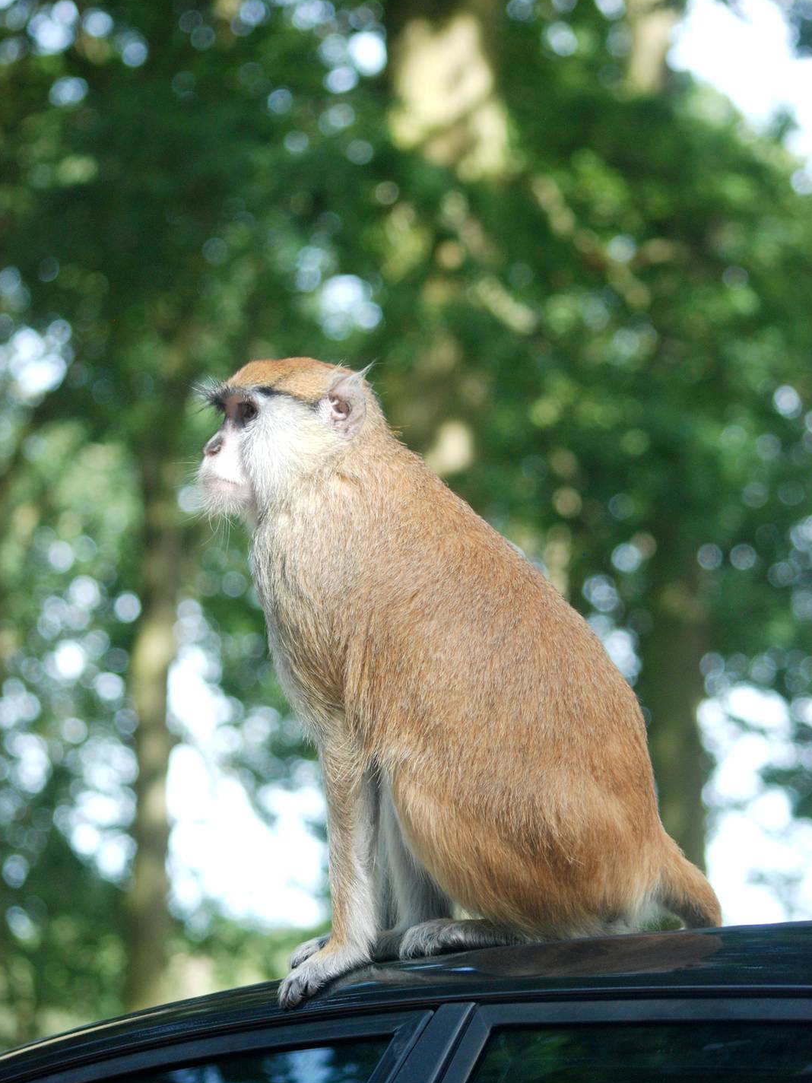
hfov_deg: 11.1
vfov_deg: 14.8
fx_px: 4160
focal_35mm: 133
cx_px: 406
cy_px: 587
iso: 400
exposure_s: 1/250
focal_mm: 82
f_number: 4
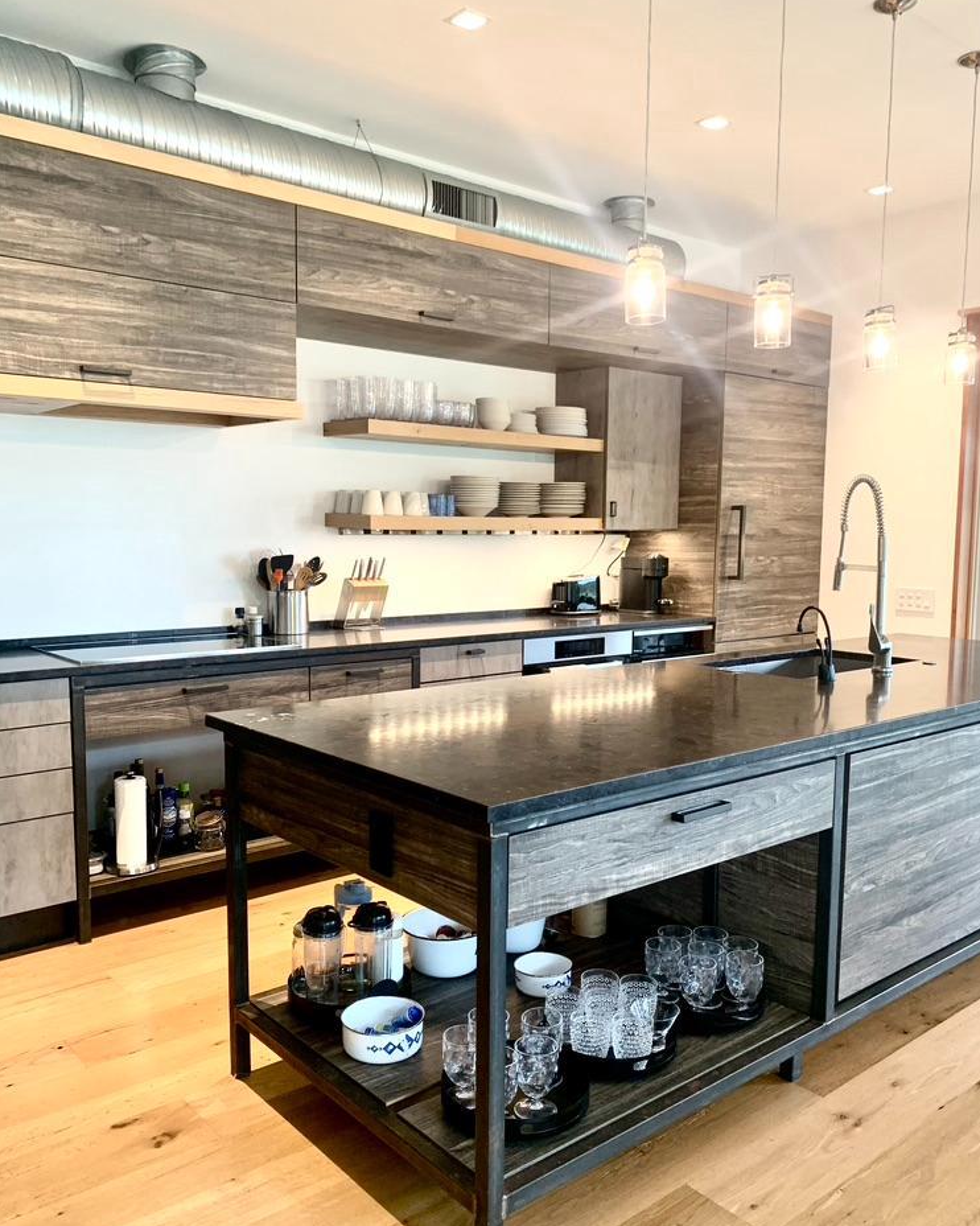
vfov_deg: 62.2
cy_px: 639
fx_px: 1015
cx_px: 503
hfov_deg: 51.5
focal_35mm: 28
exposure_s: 1/60
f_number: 1.8
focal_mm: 4.25
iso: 125
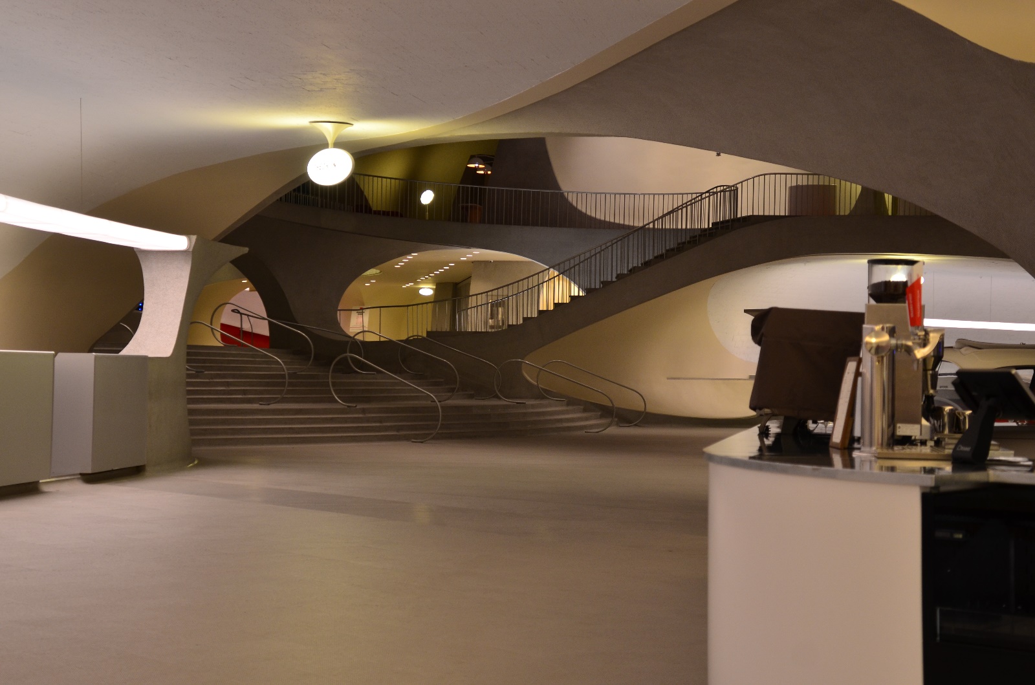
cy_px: 342
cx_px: 518
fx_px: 1979
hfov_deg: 29.3
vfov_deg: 19.6
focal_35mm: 69
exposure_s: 1/30
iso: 400
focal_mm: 46
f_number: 4.2
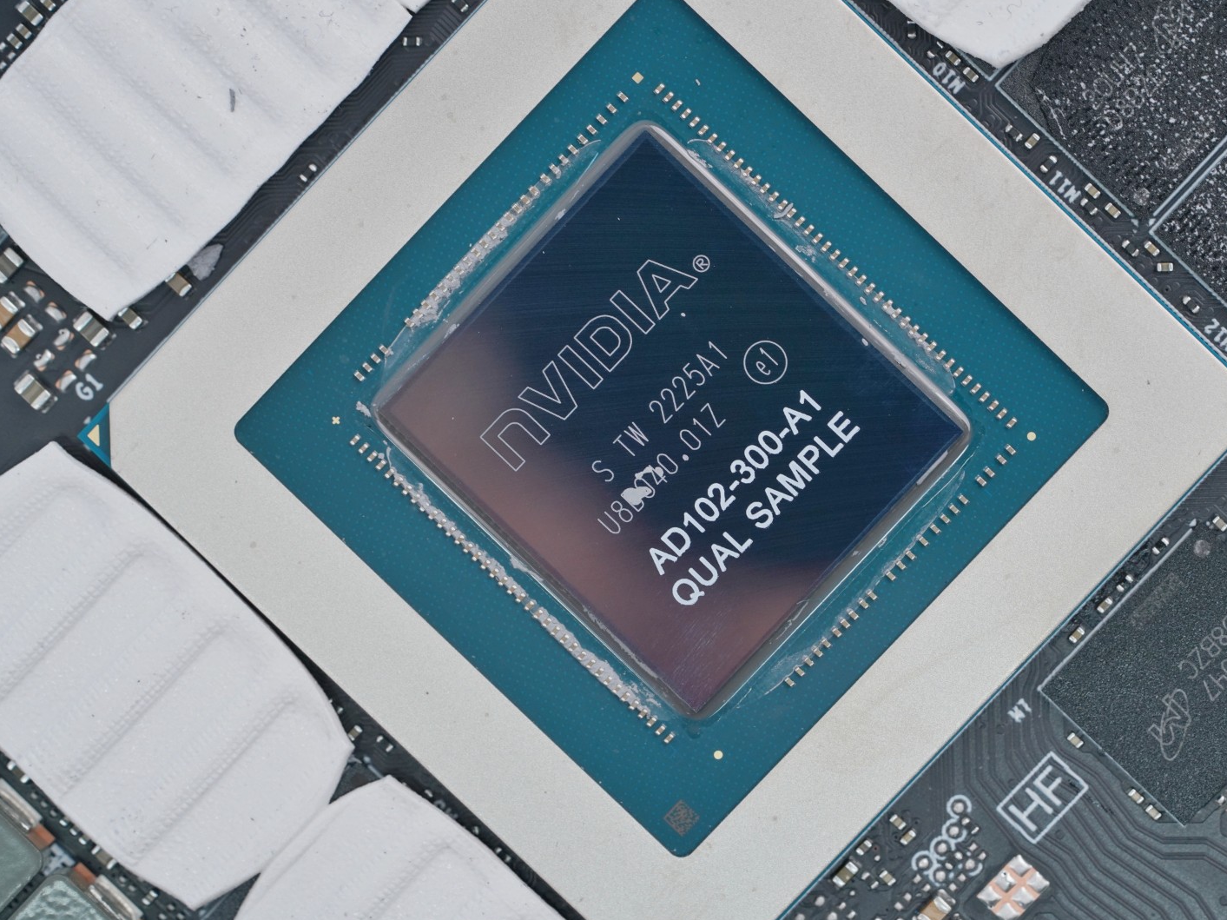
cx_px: 693
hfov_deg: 20.0
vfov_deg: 15.1
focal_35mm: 98
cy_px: 461
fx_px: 3473
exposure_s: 1/100
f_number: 6.3
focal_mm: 90
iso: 800
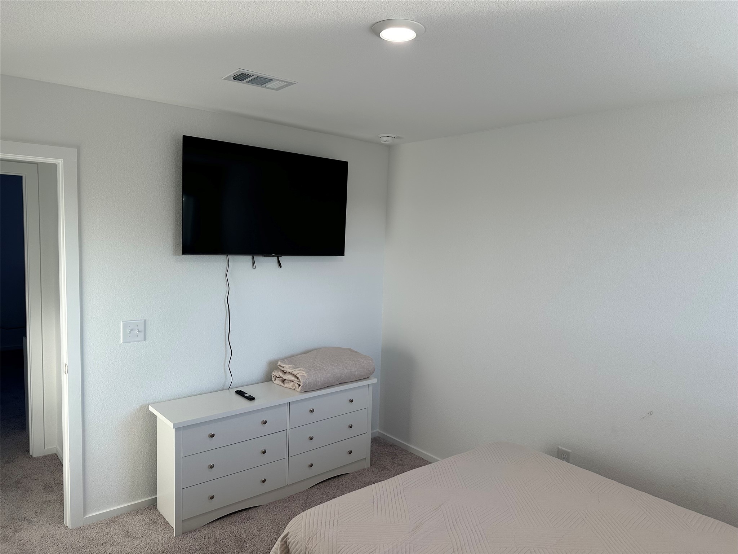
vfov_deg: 56.8
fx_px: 512
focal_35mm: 24
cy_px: 277
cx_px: 369
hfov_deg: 71.6
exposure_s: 1/159
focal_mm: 6.86
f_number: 1.78
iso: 64
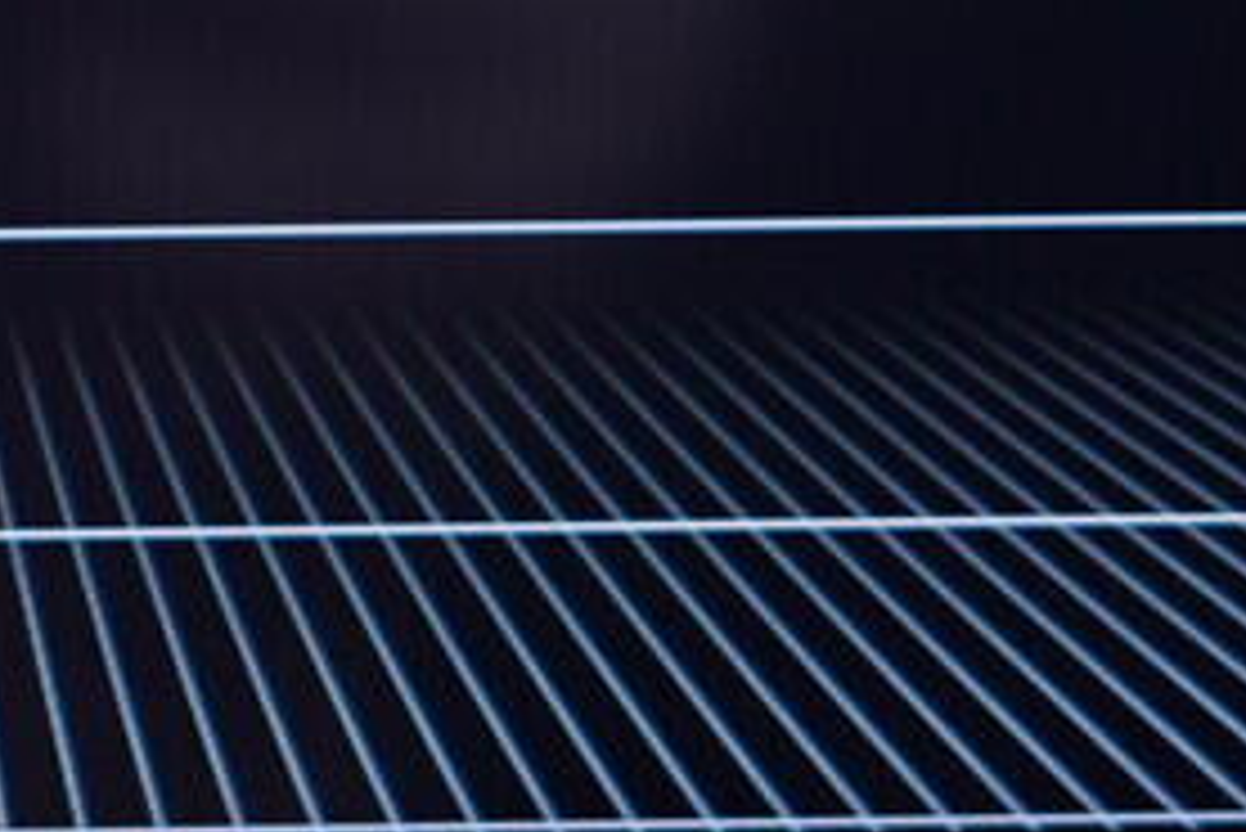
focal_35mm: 187
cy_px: 126
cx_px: -315
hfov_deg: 10.8
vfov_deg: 7.3
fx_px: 6475
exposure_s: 1/40
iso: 160
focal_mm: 24
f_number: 2.8
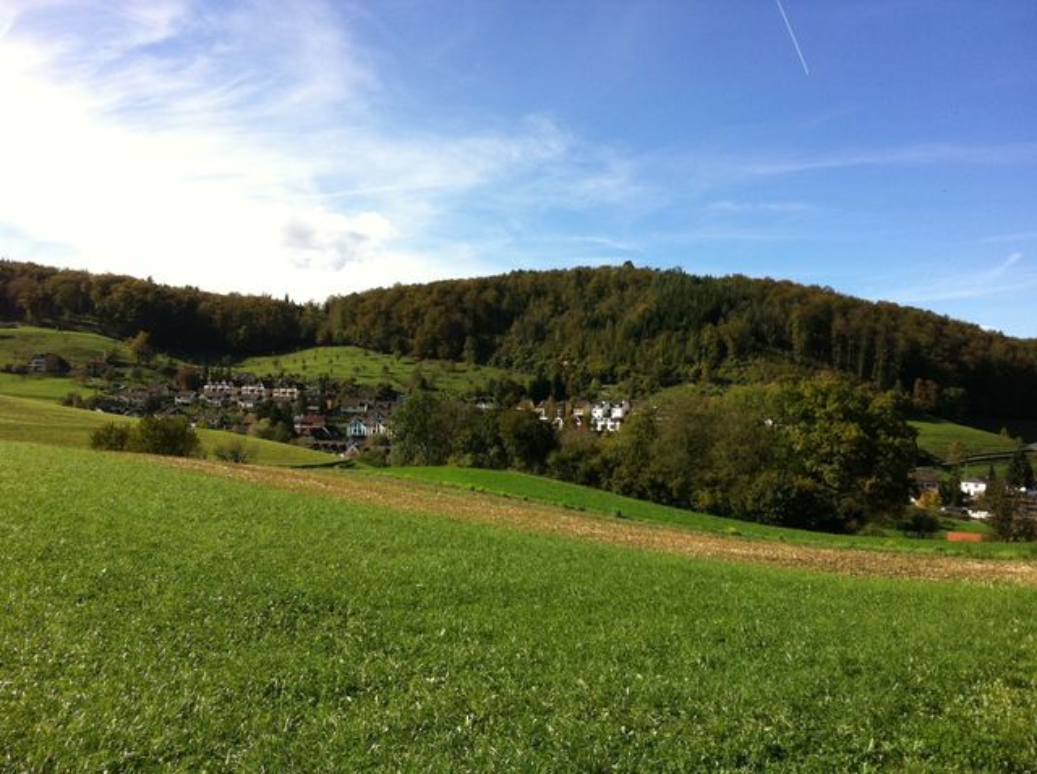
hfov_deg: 52.7
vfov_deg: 40.6
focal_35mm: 35
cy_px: 387
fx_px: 1047
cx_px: 518
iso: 80
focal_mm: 3.85
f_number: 2.8
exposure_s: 1/1077
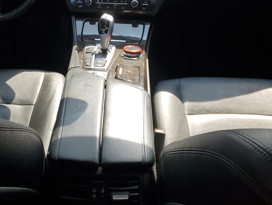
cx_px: 90
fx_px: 338
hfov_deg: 43.2
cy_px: 69
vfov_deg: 33.3
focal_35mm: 43
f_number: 1.5
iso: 50
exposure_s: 1/455
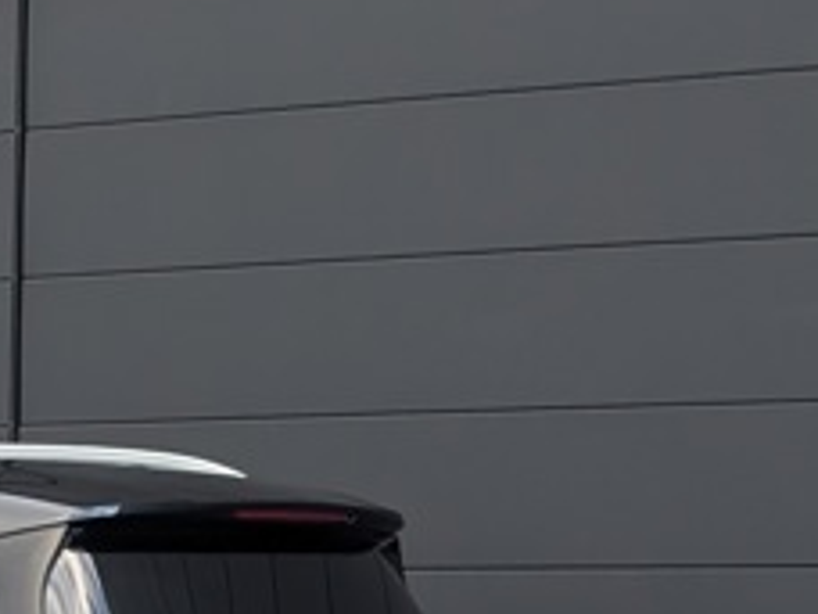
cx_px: -574
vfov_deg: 8.4
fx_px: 4064
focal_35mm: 172
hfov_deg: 10.9
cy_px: 919
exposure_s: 1/741
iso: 203
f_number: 1.68
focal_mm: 6.9
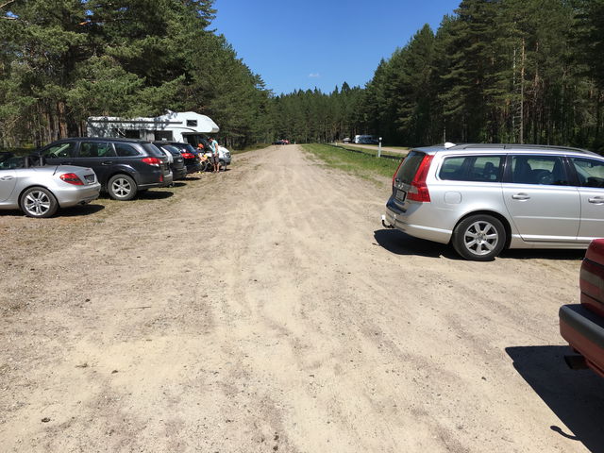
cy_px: 226
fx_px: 506
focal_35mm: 29
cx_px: 302
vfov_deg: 48.2
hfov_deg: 61.7
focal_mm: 4.15
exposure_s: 1/1832
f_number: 2.2
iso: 25
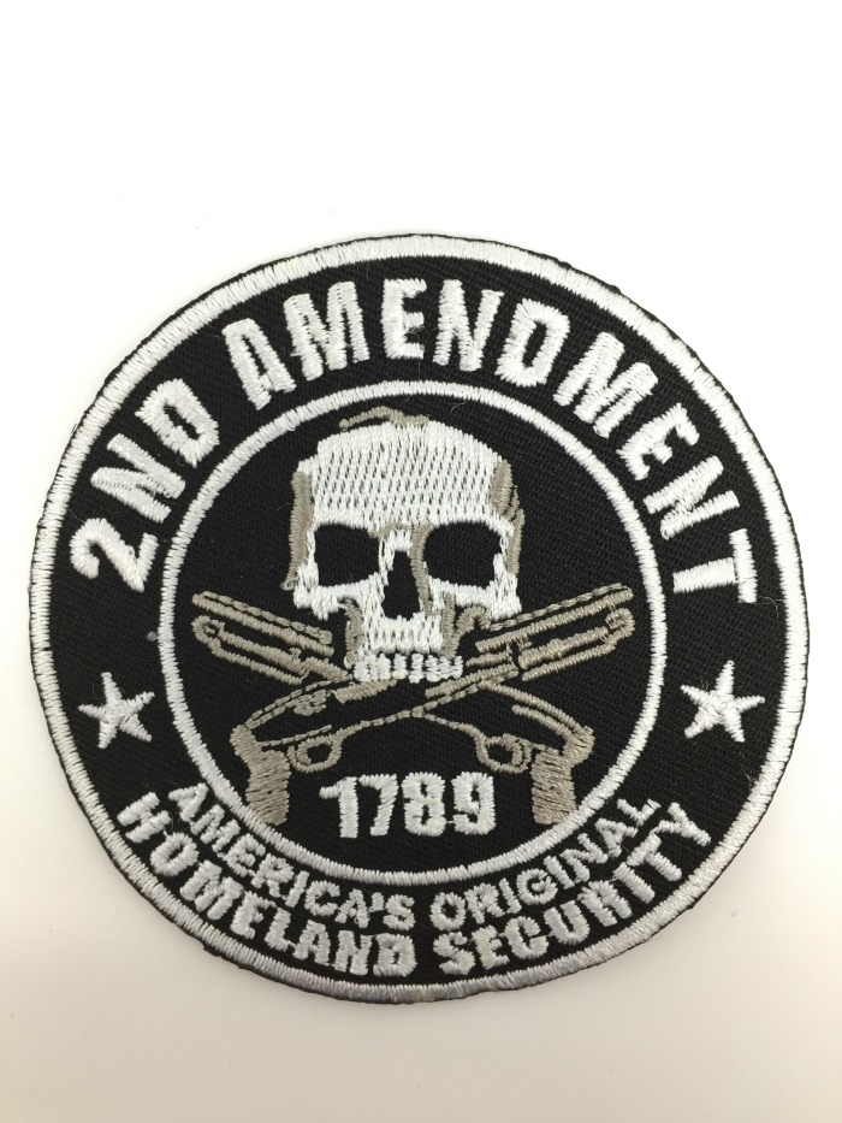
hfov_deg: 48.2
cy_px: 562
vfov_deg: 61.7
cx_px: 421
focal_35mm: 29
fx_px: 940
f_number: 2.2
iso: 32
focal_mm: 4.15
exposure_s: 1/33
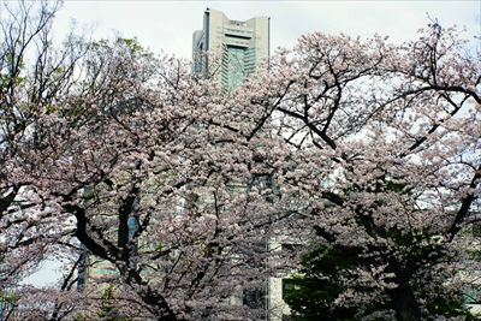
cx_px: 240
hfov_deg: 40.2
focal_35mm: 49
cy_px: 160
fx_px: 658
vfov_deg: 27.4
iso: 100
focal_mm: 32.8
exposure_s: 1/200
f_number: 9
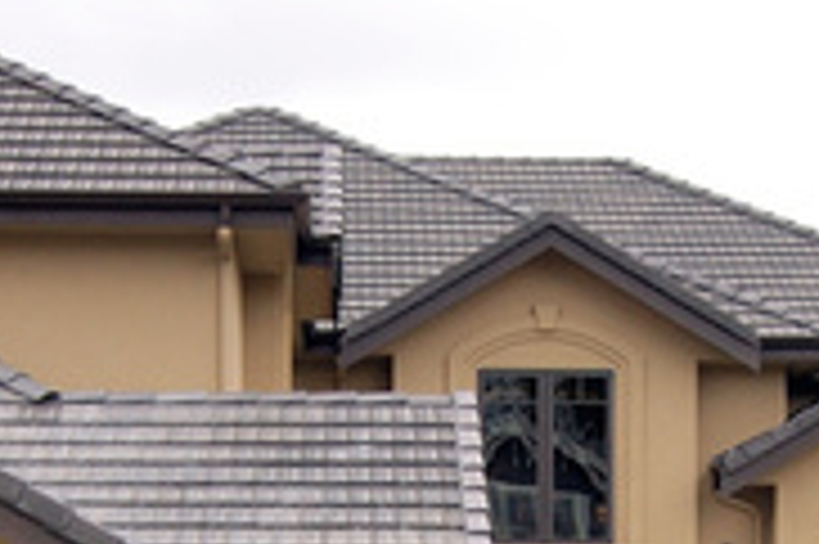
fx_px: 2637
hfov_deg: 17.6
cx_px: 490
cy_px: 744
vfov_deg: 11.4
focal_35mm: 116
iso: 200
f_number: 9
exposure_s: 1/60
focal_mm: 22
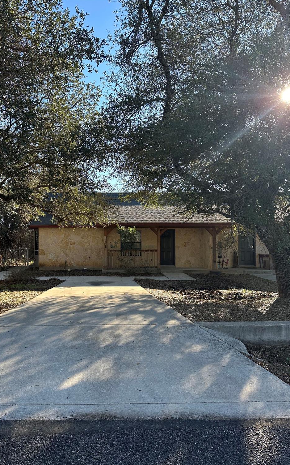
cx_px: 115
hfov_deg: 47.3
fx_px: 329
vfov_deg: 70.4
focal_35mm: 26
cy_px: 234
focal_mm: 6.86
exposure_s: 1/850
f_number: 1.78
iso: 80
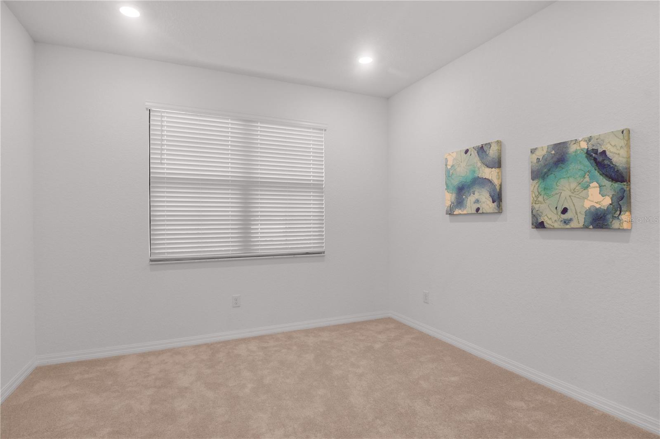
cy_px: 220
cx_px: 330
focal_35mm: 18
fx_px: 330
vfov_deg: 67.4
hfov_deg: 90.0
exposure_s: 1/4
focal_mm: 12
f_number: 10
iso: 125
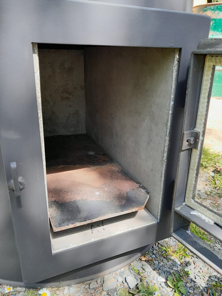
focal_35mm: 26
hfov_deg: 53.1
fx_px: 222
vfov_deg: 67.3
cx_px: 111
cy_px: 148
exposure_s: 1/100
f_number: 1.8
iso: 40
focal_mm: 4
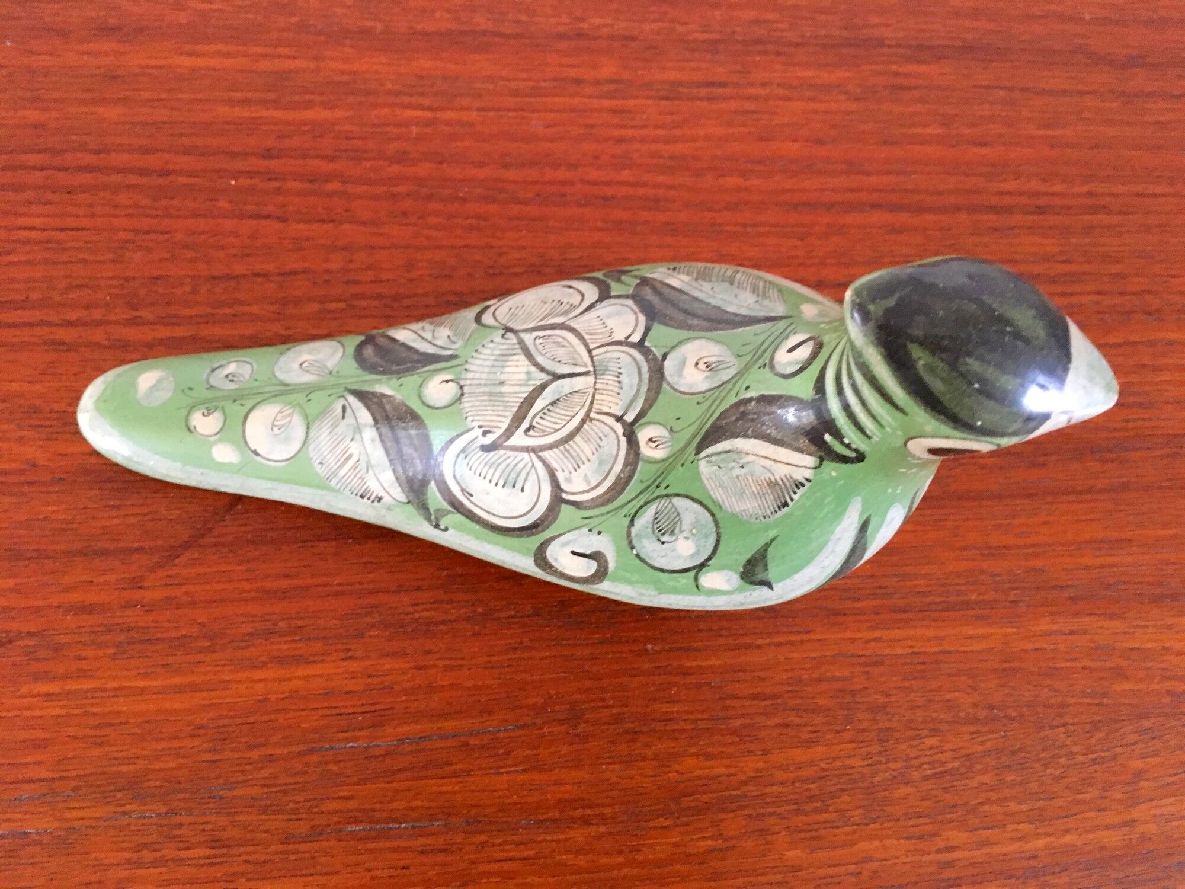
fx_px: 993
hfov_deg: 61.7
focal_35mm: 29
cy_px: 444
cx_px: 592
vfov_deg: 48.2
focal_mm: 4.15
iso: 200
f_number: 2.2
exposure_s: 1/20
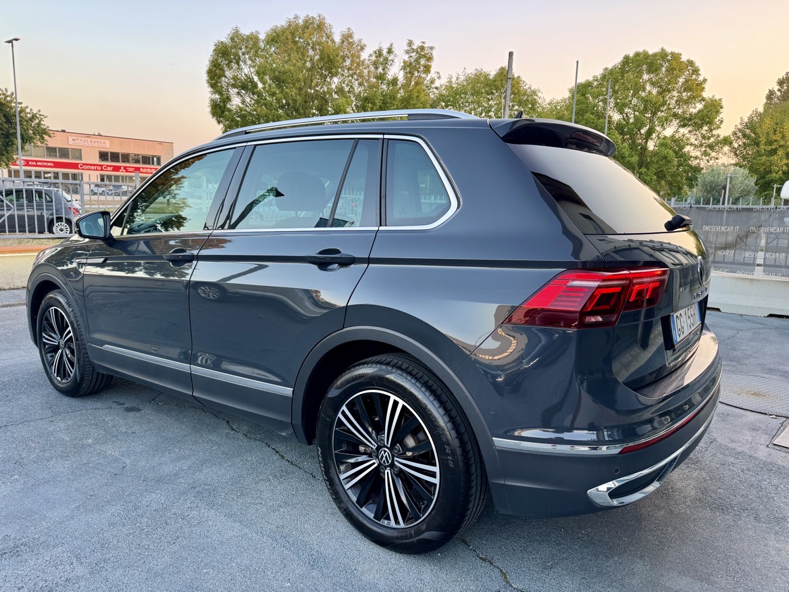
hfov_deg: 71.6
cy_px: 296
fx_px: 547
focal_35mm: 24
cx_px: 394
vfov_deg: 56.8
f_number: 1.78
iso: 80
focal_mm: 6.76
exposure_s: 1/100
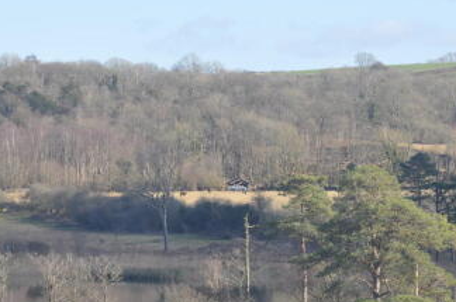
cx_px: 151
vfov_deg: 5.9
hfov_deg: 8.9
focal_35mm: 232
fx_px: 2931
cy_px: 116
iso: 400
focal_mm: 105
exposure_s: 1/200
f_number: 14
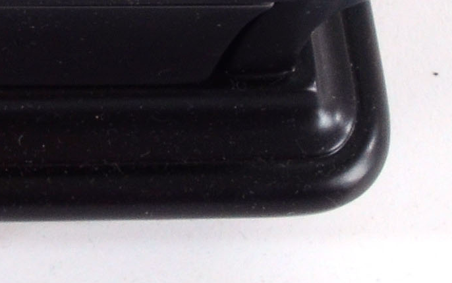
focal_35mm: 285
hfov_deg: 6.8
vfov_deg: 4.3
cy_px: -729
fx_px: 3511
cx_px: -767
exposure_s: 1/80
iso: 400
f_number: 18
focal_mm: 26
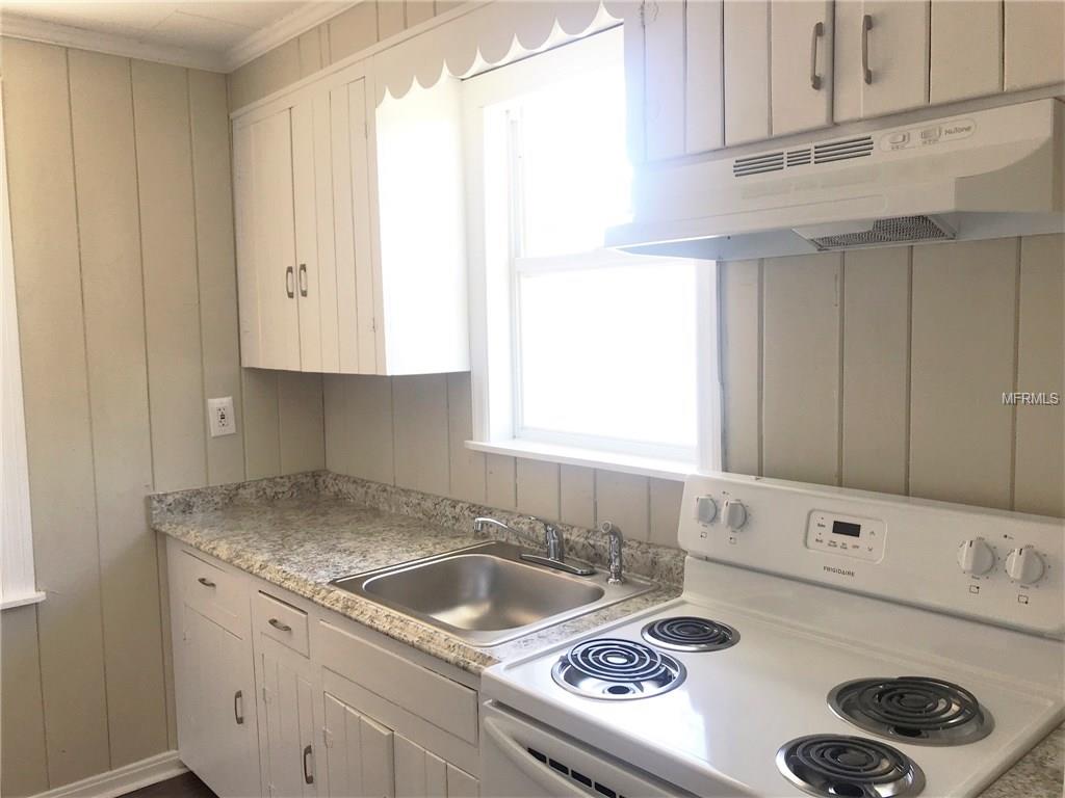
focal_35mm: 28
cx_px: 532
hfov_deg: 63.4
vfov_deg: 49.7
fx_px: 861
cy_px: 399
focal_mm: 3.99
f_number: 1.8
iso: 25
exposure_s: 1/60
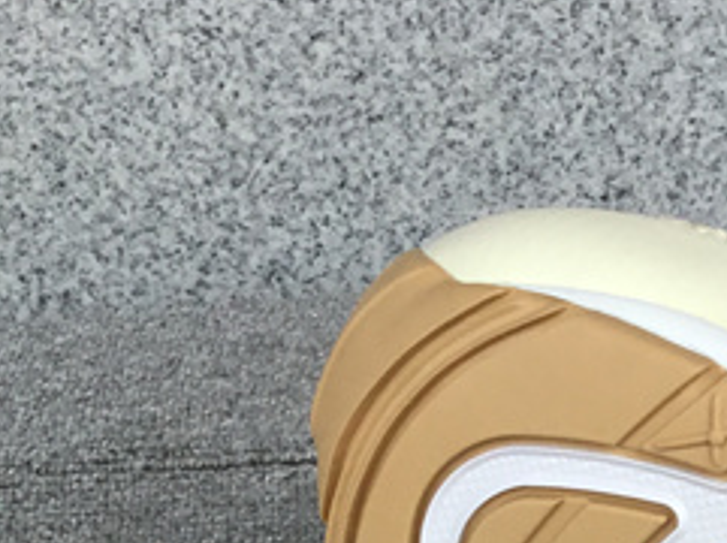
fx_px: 2433
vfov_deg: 11.8
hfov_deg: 16.0
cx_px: 980
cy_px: 949
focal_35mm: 116
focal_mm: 3.3
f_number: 2.4
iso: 25
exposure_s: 1/876
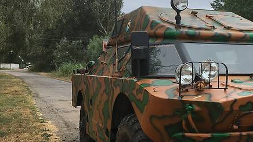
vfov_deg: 20.7
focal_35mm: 58
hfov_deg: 35.6
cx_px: 175
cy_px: 92
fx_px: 389
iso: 25
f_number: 2.2
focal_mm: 4.2
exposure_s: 1/927
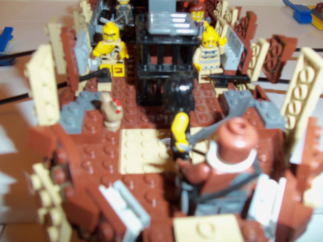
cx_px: 162
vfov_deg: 48.2
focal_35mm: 29
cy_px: 121
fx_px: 271
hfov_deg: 61.7
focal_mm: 5.2
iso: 100
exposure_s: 1/30
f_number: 3.4
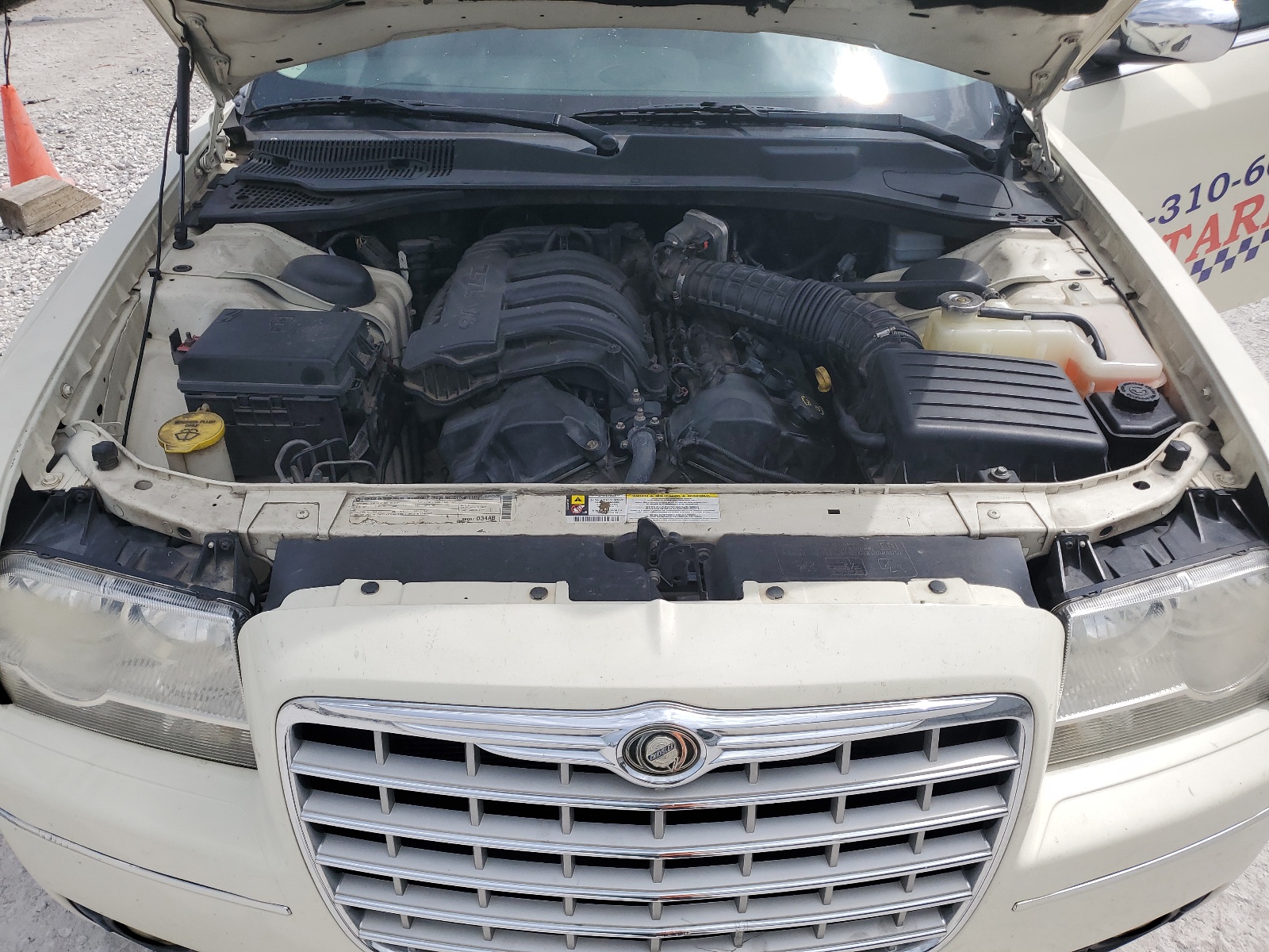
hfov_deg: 67.3
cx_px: 634
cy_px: 476
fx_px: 953
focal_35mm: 26
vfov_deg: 53.1
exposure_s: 1/5000
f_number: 1.5
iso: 50
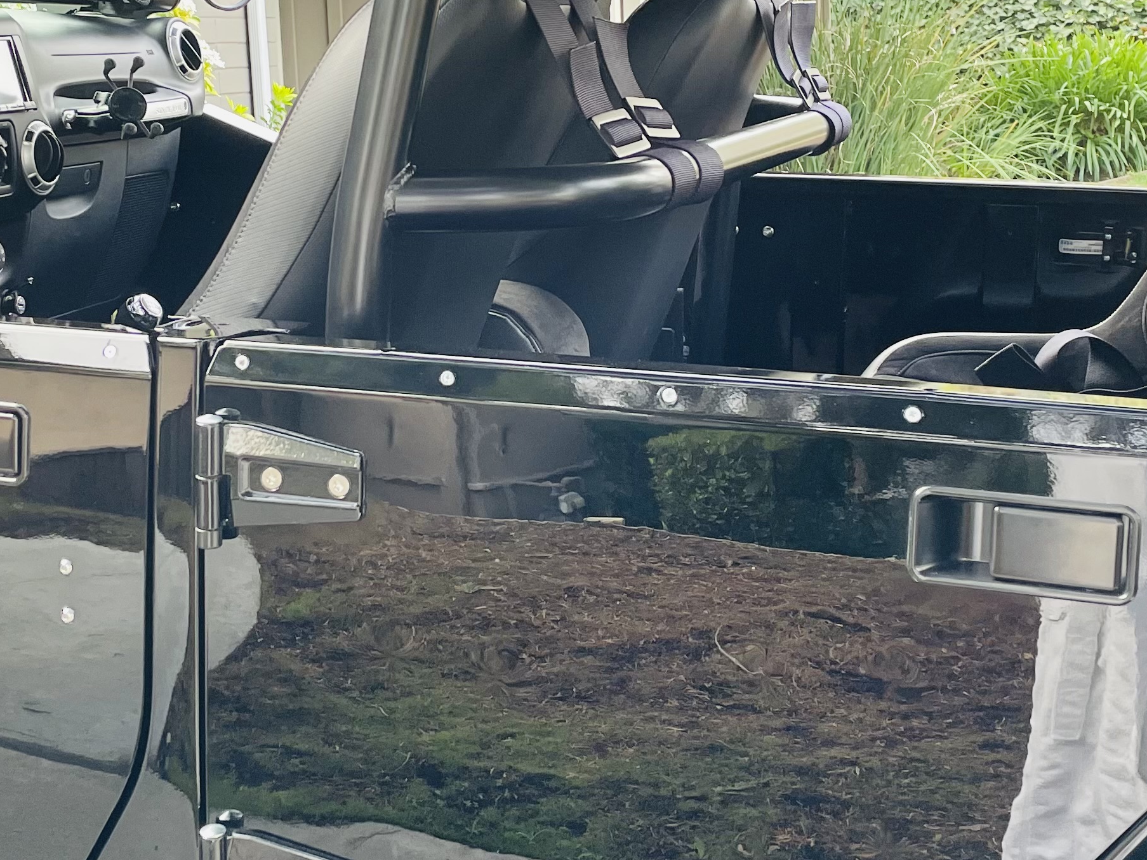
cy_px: 308
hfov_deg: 33.1
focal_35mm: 58
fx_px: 1922
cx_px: 465
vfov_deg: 25.1
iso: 100
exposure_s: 1/121
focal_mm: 4.2
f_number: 1.6
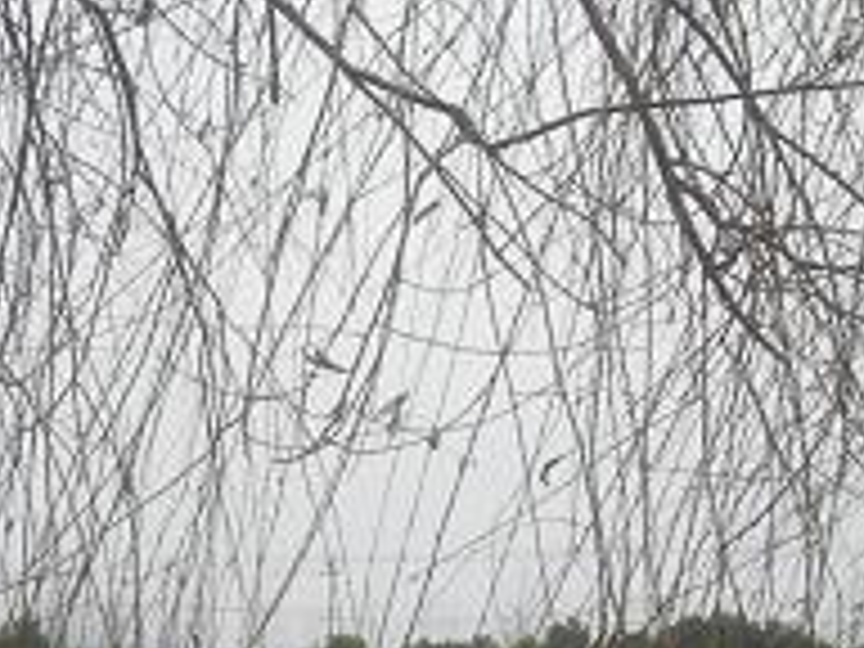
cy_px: 1084
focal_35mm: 142
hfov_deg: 13.7
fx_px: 3544
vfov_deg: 10.0
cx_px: -18
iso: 50
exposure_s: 1/130
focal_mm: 5.7
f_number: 2.8
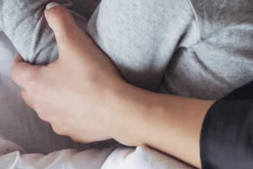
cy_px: -201
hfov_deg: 10.1
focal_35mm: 201
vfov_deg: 6.6
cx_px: 304
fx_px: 1413
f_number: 2.8
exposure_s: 1/320
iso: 800
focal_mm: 42
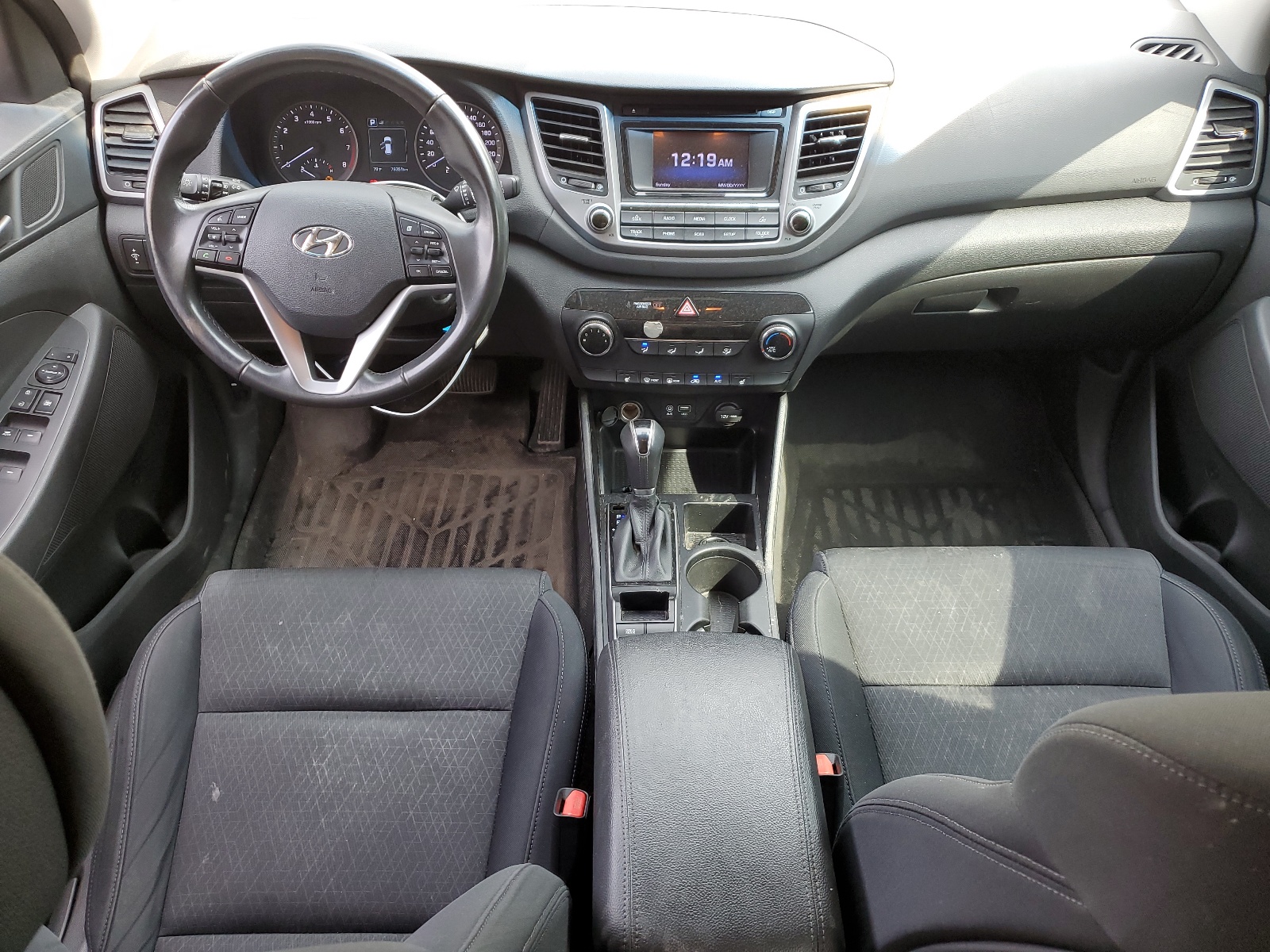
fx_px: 954
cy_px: 476
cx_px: 635
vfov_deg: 53.1
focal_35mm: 26
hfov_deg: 67.3
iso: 62
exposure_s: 1/120
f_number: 1.5
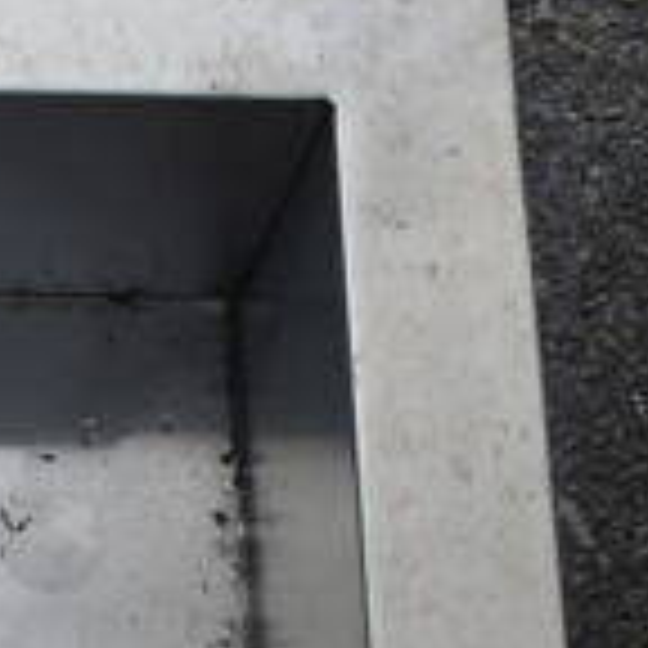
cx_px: -212
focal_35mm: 97
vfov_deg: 17.3
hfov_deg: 16.8
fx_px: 2054
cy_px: 720
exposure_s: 1/125
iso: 100
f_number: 8
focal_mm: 18
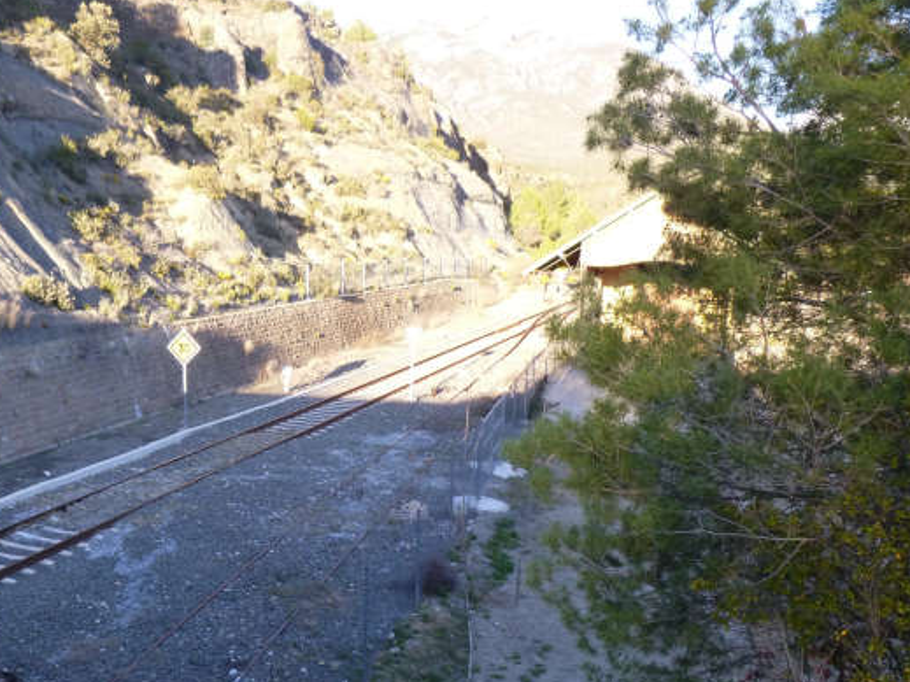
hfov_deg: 48.4
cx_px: 240
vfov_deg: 38.2
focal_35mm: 37
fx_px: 972
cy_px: 454
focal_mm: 4.5
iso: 160
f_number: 3.1
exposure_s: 1/100
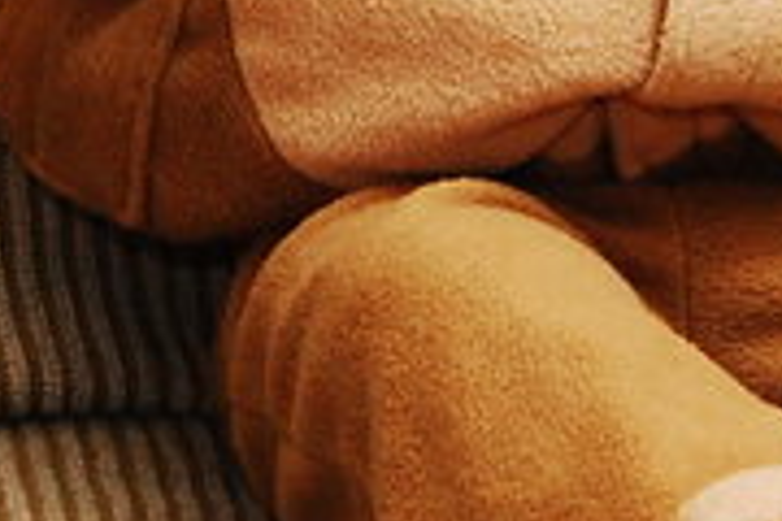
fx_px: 4822
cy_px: -245
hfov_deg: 9.2
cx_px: 9
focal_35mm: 222
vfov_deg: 6.1
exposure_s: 1/60
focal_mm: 26
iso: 800
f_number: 5.6
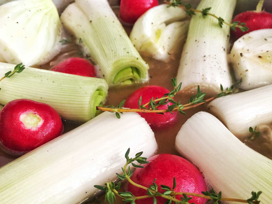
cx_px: 140
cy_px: 135
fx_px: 306
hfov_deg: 47.9
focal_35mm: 39
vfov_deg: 36.5
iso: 32
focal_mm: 4.15
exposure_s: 1/30
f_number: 2.2
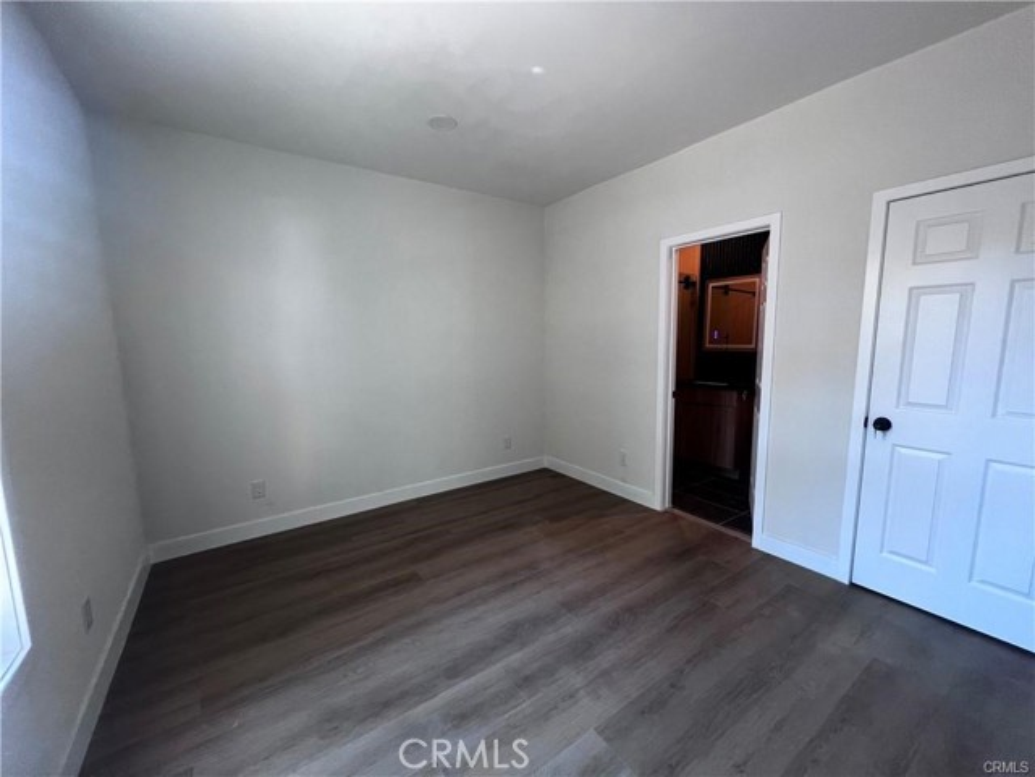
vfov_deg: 89.9
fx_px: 389
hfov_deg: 106.2
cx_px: 518
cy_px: 388
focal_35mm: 13
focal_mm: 1.57
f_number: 1.8
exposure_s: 1/60
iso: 200
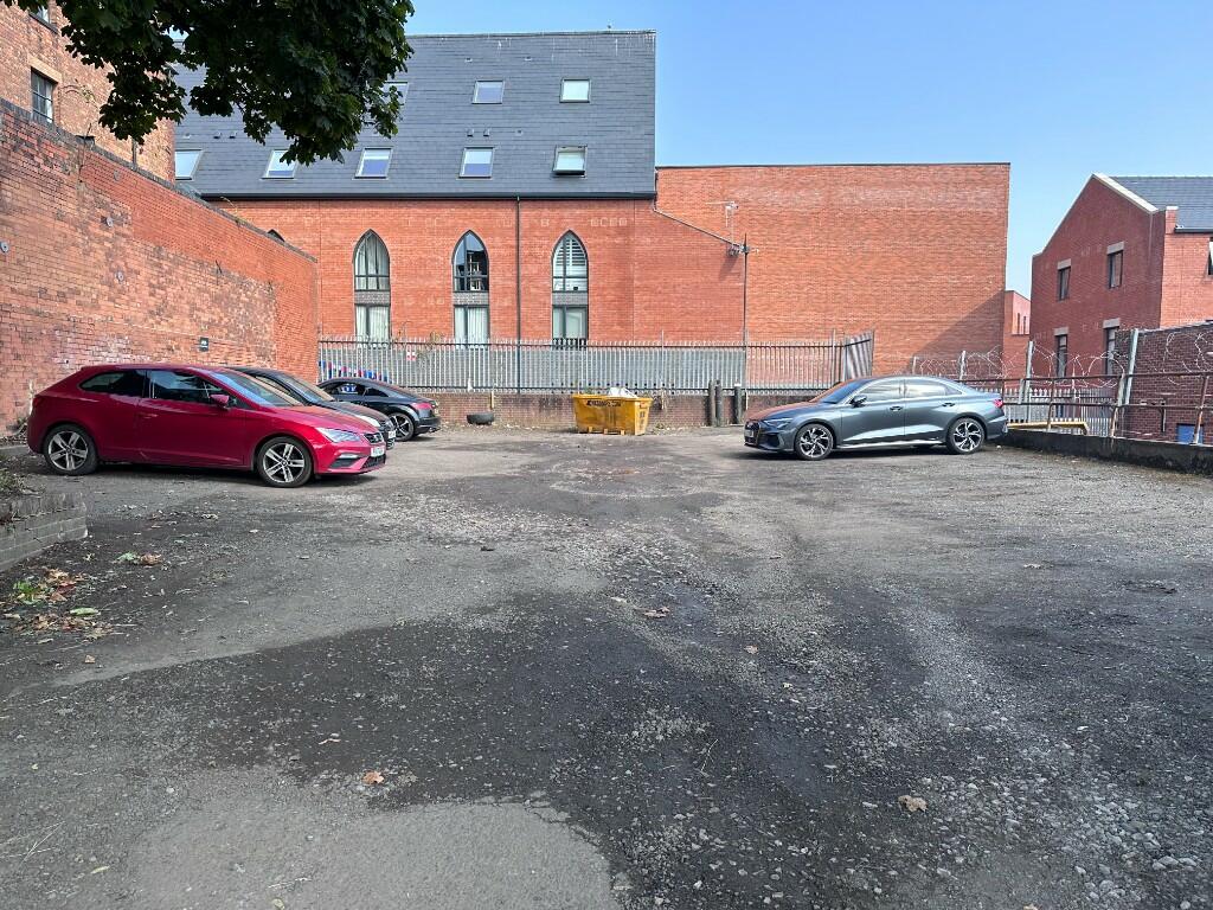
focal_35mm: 24
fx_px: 841
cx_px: 606
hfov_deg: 71.6
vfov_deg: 56.8
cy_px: 455
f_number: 1.78
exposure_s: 1/1256
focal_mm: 6.86
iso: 80
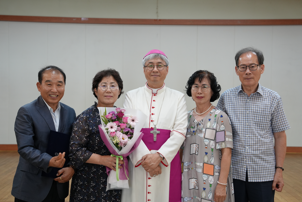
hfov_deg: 33.9
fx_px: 495
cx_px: 151
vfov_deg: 23.0
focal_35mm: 59
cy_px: 101
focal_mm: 59
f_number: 4
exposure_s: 1/160
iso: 1250
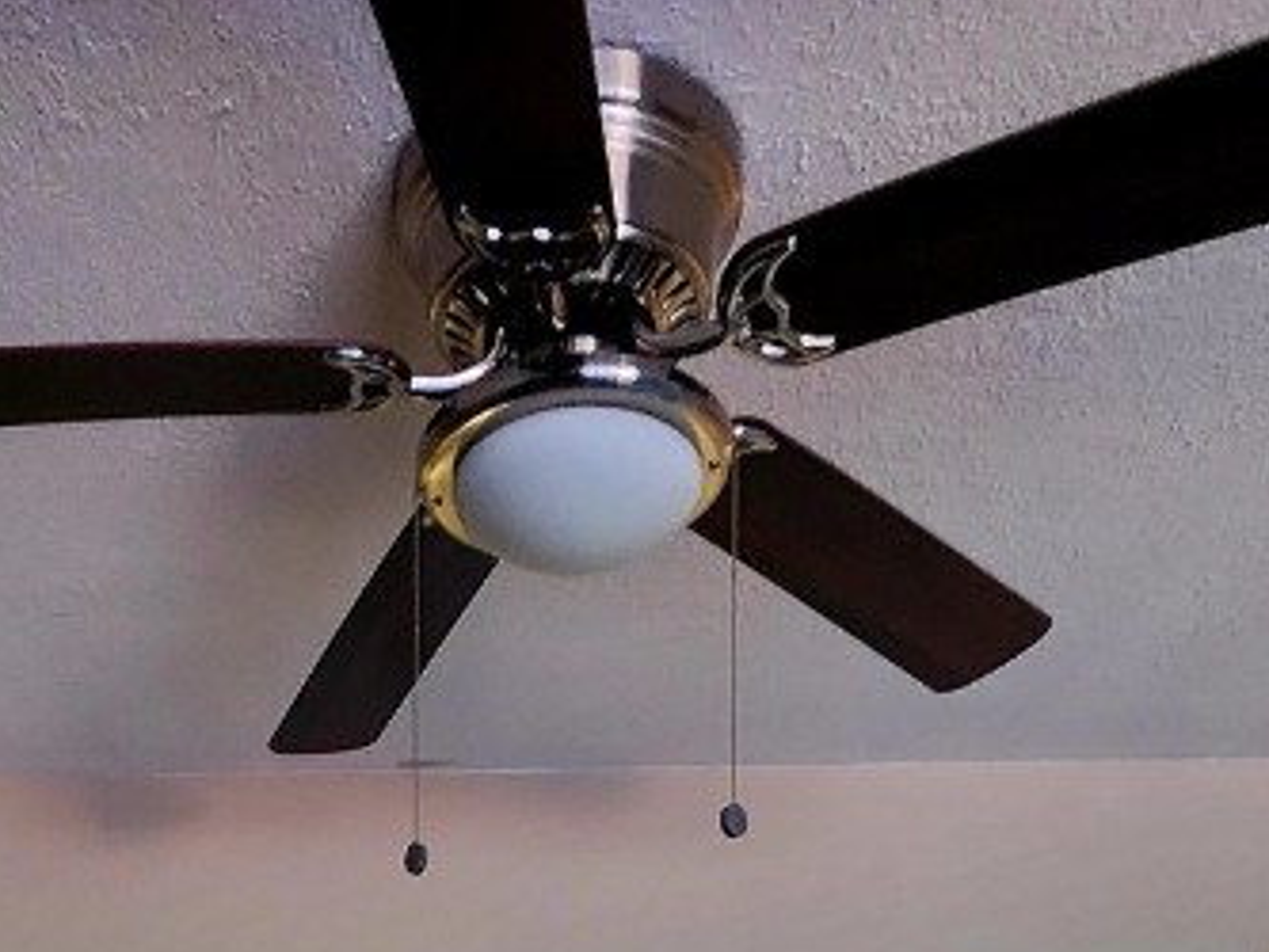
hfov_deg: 46.0
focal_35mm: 40
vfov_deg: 26.3
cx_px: 419
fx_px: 1467
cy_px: 1428
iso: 400
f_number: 2.2
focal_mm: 2.2
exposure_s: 1/30
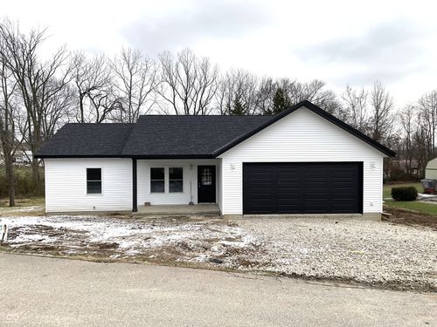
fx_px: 366
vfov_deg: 48.2
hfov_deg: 61.7
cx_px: 218
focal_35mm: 29
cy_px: 164
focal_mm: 3
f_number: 1.8
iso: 16
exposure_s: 1/1626
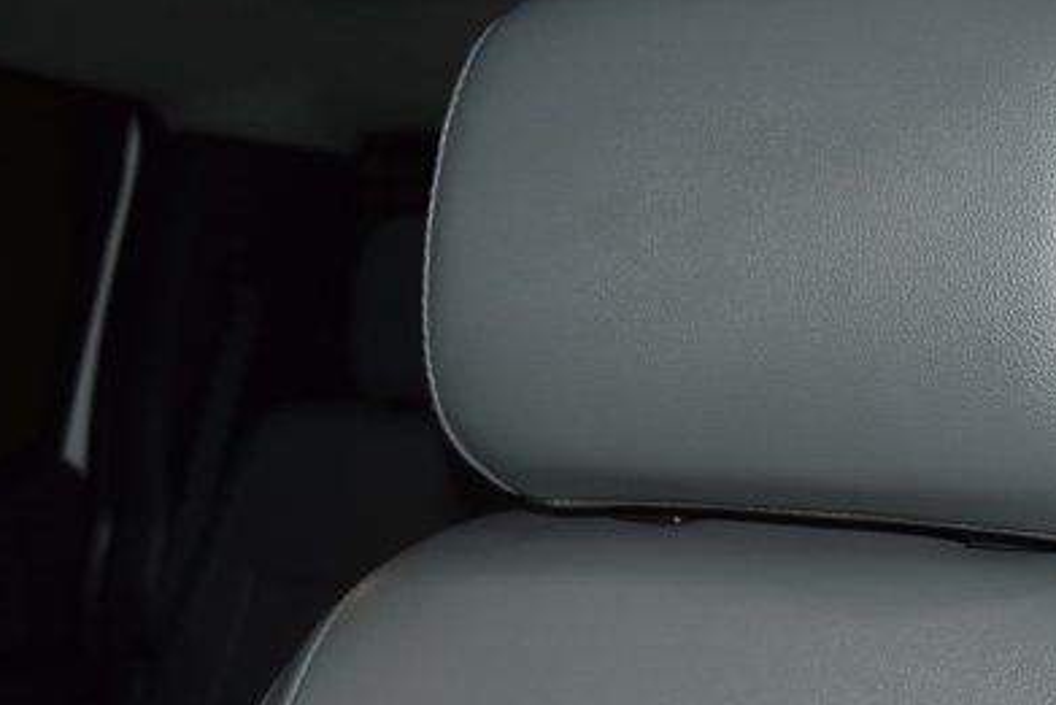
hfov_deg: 33.0
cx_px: 832
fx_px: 1731
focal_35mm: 59
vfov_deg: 22.9
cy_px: 466
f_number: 3.8
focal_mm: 24
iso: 1100
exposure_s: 1/60
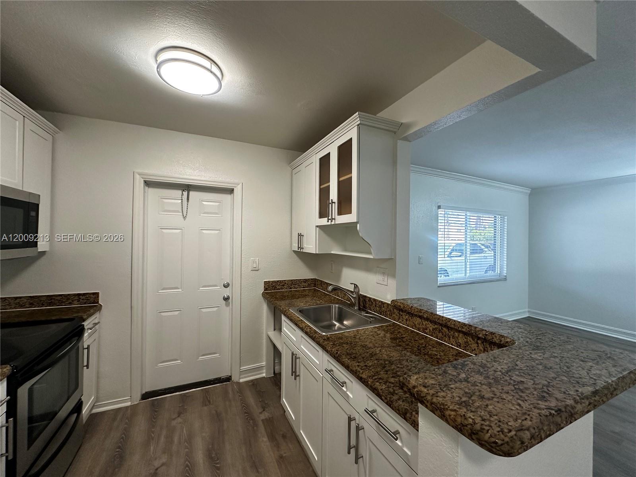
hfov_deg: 102.1
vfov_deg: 85.7
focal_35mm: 14
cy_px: 238
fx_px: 257
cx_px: 318
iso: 200
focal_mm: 2.22
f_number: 2.2
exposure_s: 1/120
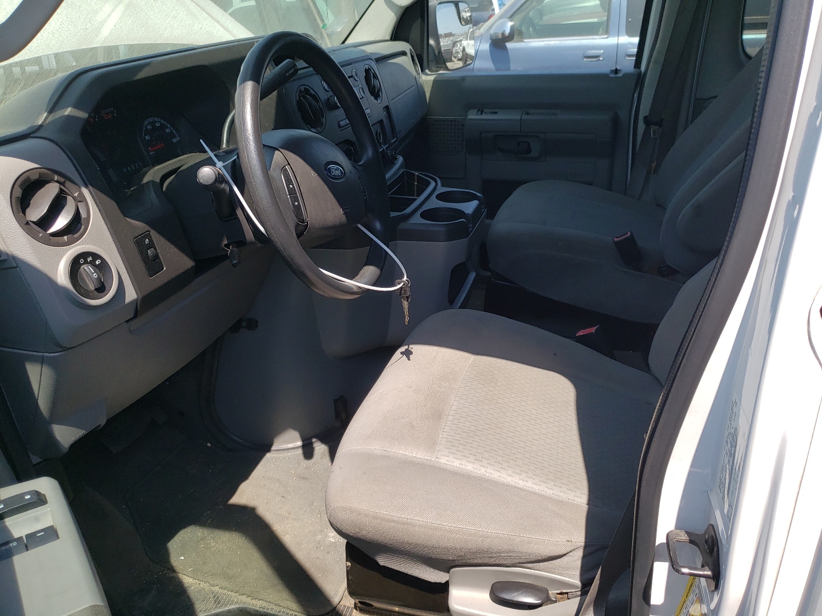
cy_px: 308
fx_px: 617
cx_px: 411
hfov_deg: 67.3
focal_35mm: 26
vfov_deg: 53.1
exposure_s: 1/1250
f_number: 1.5
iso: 50
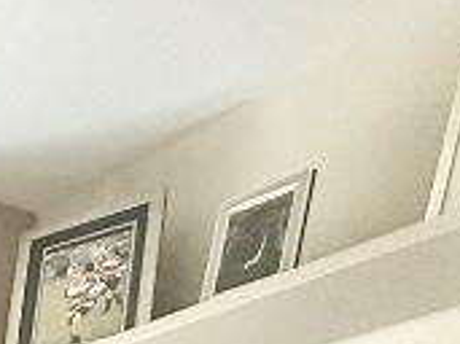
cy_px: 752
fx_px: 1115
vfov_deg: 13.9
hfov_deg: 18.1
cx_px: -382
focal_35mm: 84
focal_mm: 2.22
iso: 320
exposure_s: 1/63
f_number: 2.2
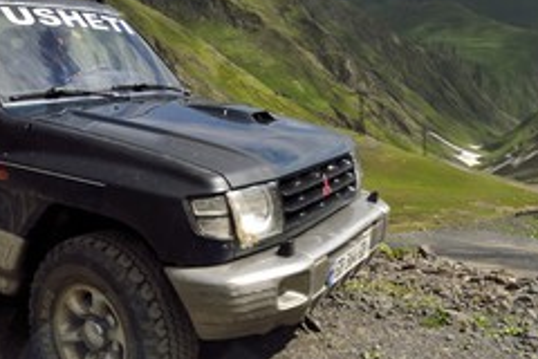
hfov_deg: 46.3
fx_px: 628
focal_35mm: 42
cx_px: 231
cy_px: 99
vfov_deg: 31.4
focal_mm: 24
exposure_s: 1/320
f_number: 9
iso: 400
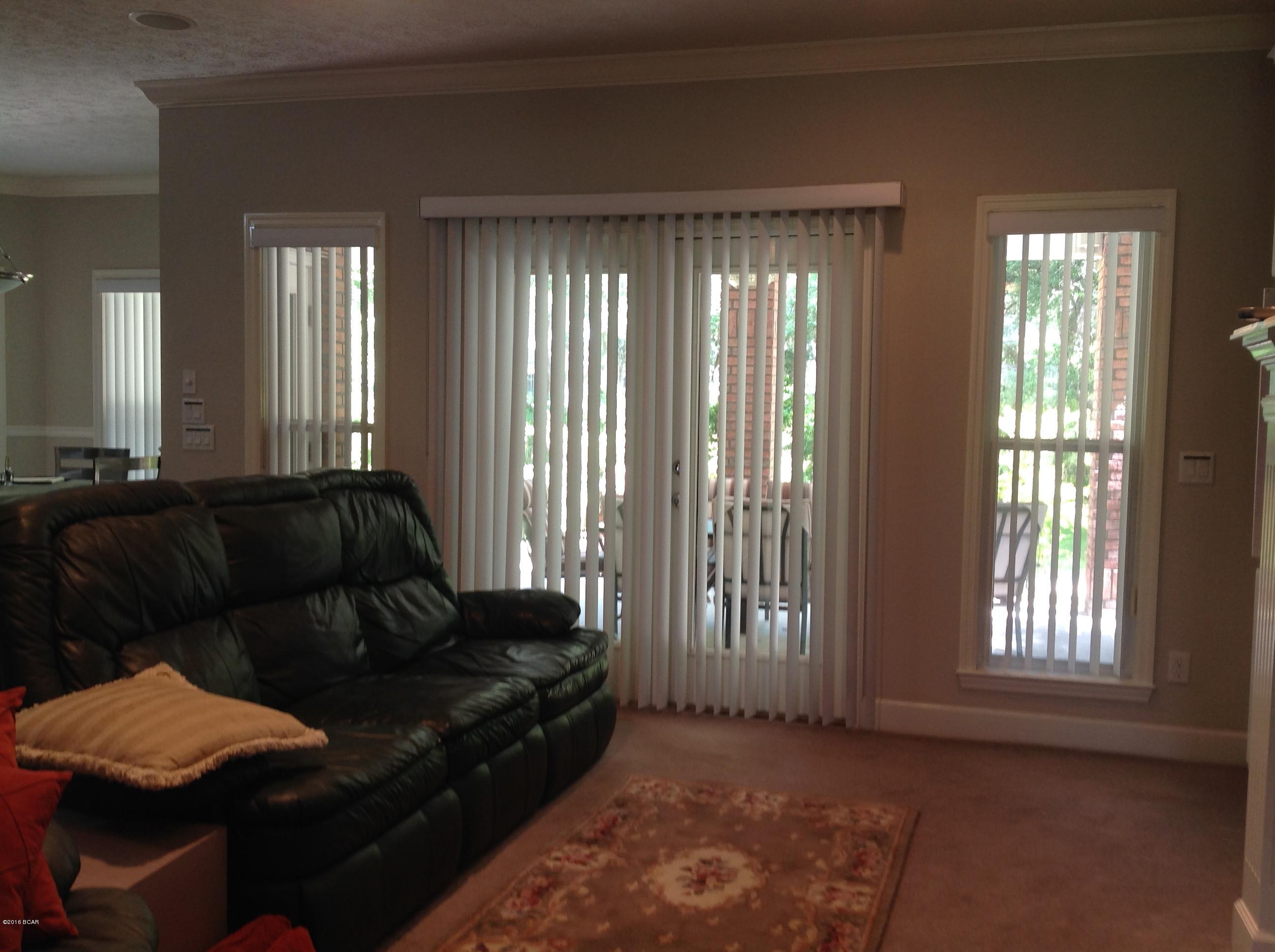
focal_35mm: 35
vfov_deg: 40.6
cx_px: 638
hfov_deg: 52.7
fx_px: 1287
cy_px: 476
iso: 50
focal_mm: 4.28
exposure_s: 1/24
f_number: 2.4
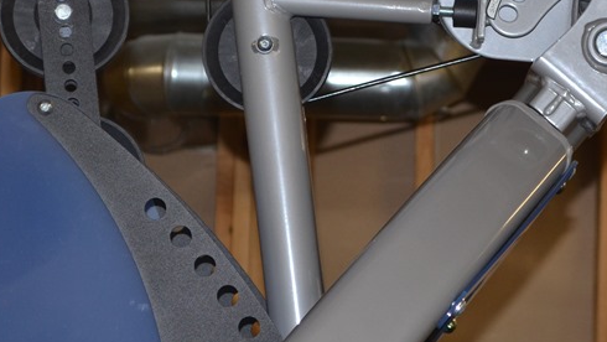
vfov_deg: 7.9
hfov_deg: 13.9
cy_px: 39
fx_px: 2479
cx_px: 483
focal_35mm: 154
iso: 400
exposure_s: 1/60
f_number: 5.6
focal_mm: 48
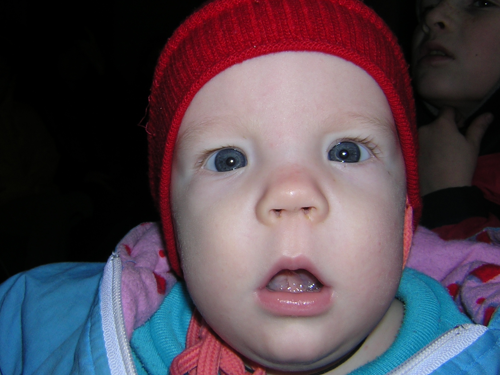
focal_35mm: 42
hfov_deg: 44.7
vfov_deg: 34.4
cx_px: 228
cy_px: 194
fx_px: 607
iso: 100
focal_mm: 4.7
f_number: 5.2
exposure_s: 1/60.1
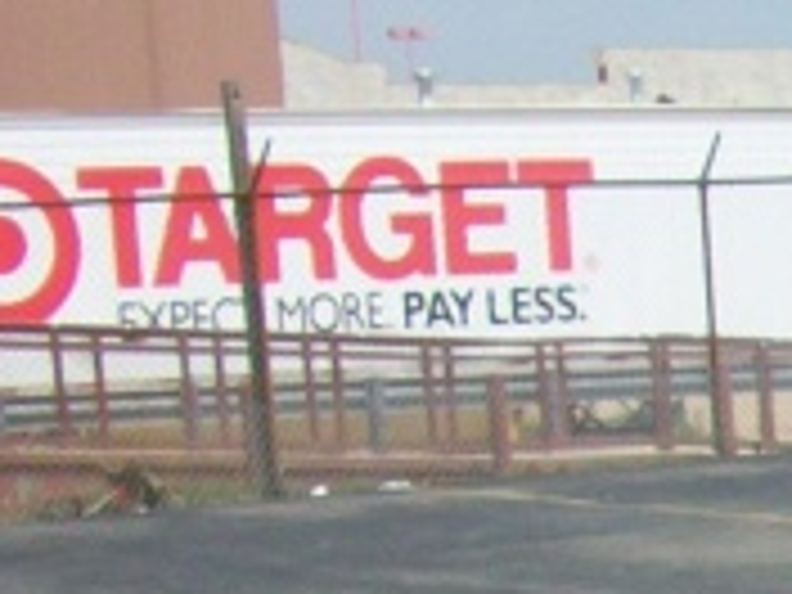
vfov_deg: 7.6
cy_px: 1264
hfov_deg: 9.2
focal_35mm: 186
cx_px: 2070
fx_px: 4256
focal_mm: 5.7
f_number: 5.5
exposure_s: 1/320
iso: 64
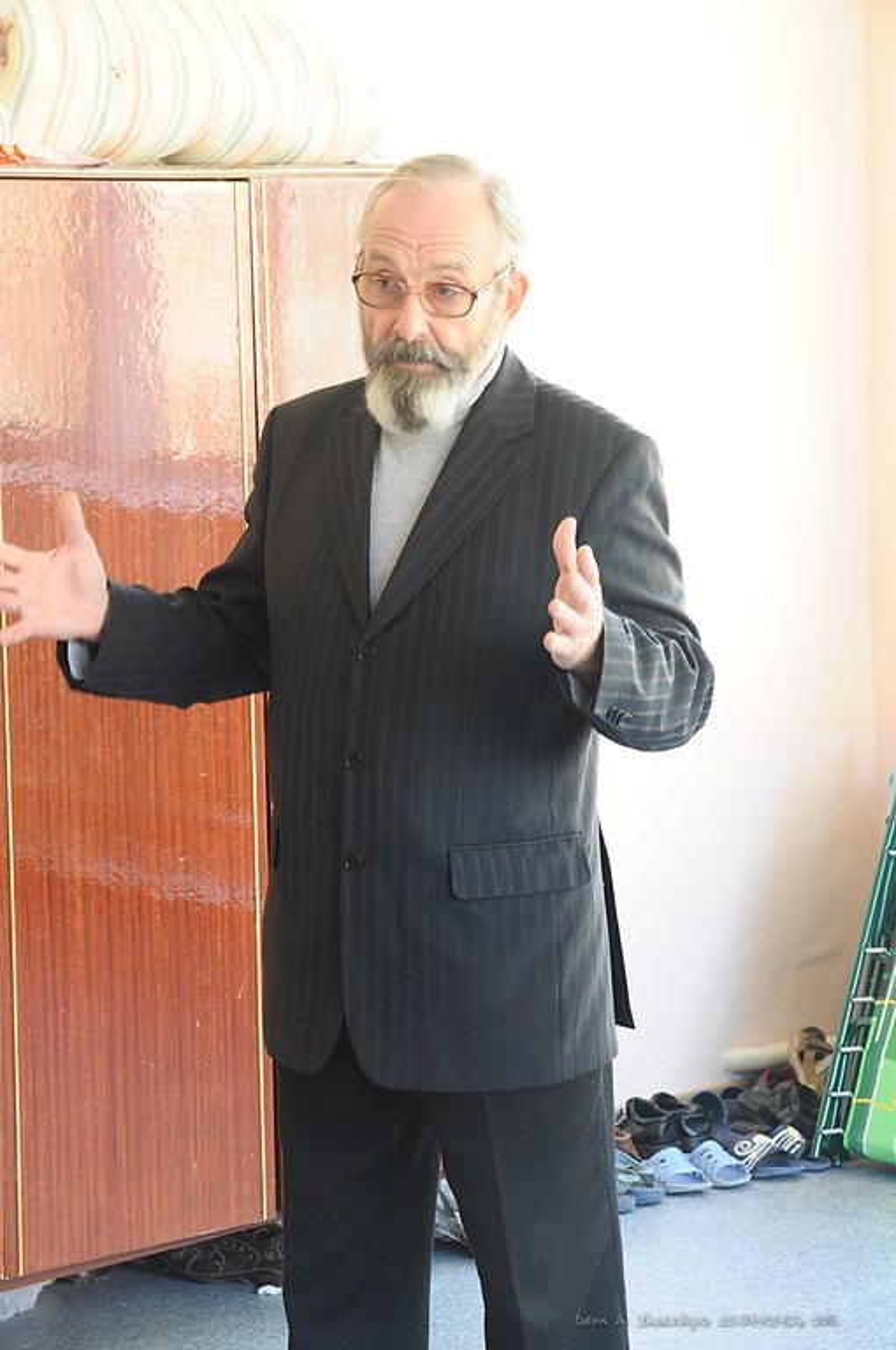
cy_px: 675
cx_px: 448
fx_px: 3930
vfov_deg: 19.5
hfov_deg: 13.0
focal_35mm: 105
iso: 500
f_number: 8
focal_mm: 70
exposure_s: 1/8
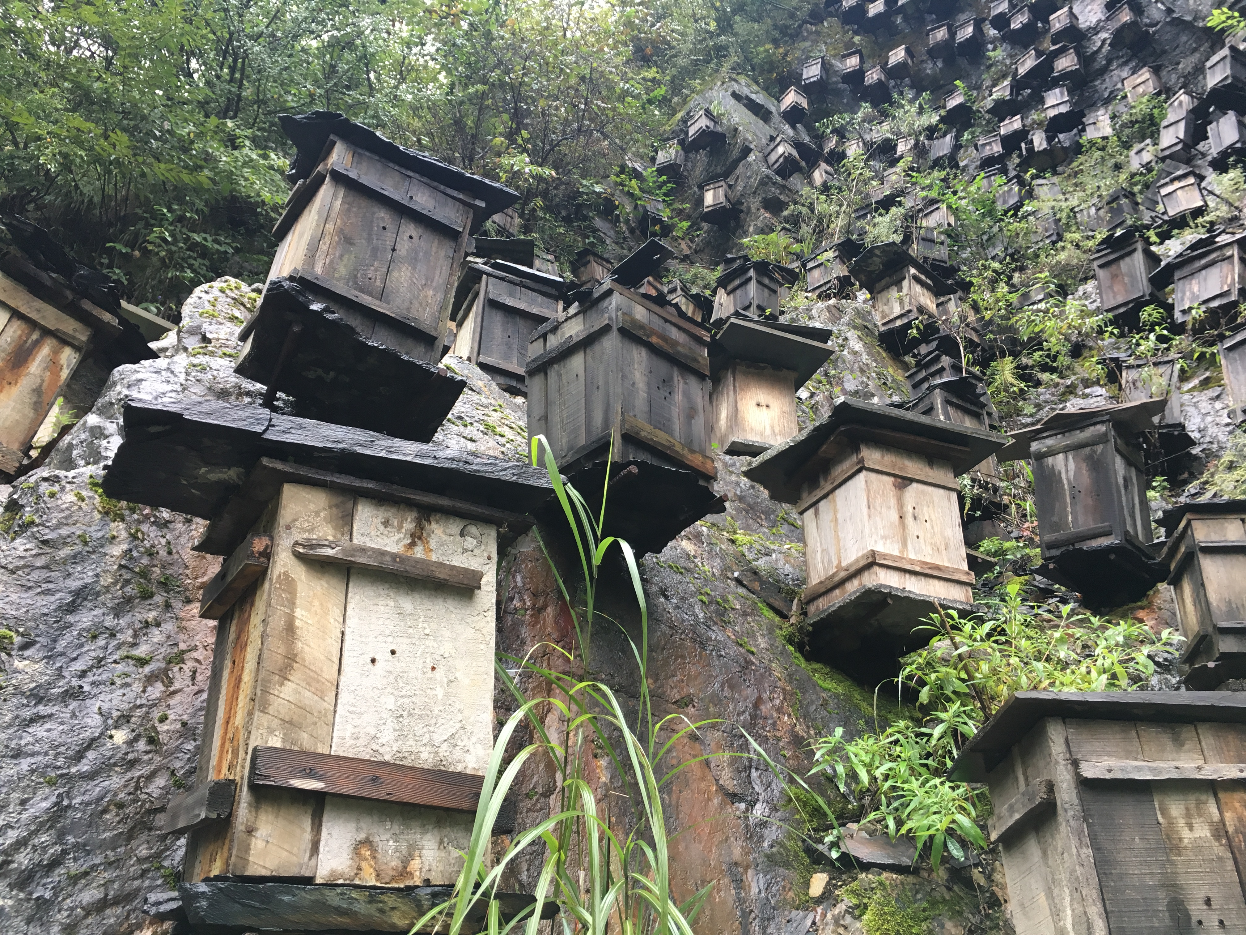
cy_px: 468
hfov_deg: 61.7
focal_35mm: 29
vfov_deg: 48.2
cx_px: 623
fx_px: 1044
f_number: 2.2
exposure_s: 1/33
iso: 64
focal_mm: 4.15
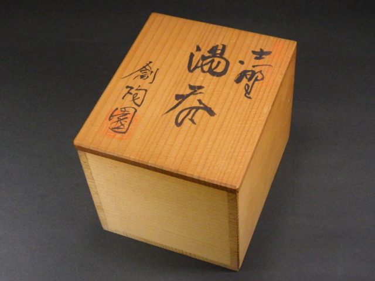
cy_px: 140
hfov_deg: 31.2
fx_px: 672
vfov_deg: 23.7
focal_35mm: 62
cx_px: 188
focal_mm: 11.1
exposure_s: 1/60
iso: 320
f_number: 4.6
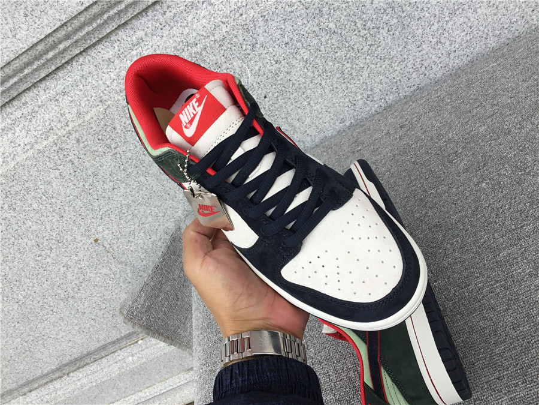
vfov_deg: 45.4
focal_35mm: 31
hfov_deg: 58.4
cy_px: 202
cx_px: 270
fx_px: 483
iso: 25
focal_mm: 3.3
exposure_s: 1/121
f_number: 2.4
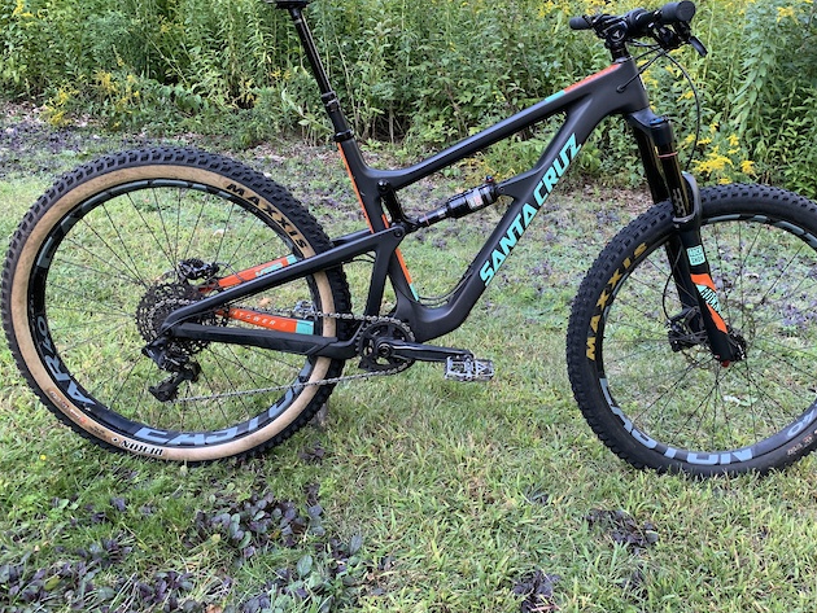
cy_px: 280
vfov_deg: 42.9
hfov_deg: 55.2
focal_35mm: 33
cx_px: 463
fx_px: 779
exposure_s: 1/84
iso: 100
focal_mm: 4.25
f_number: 1.8
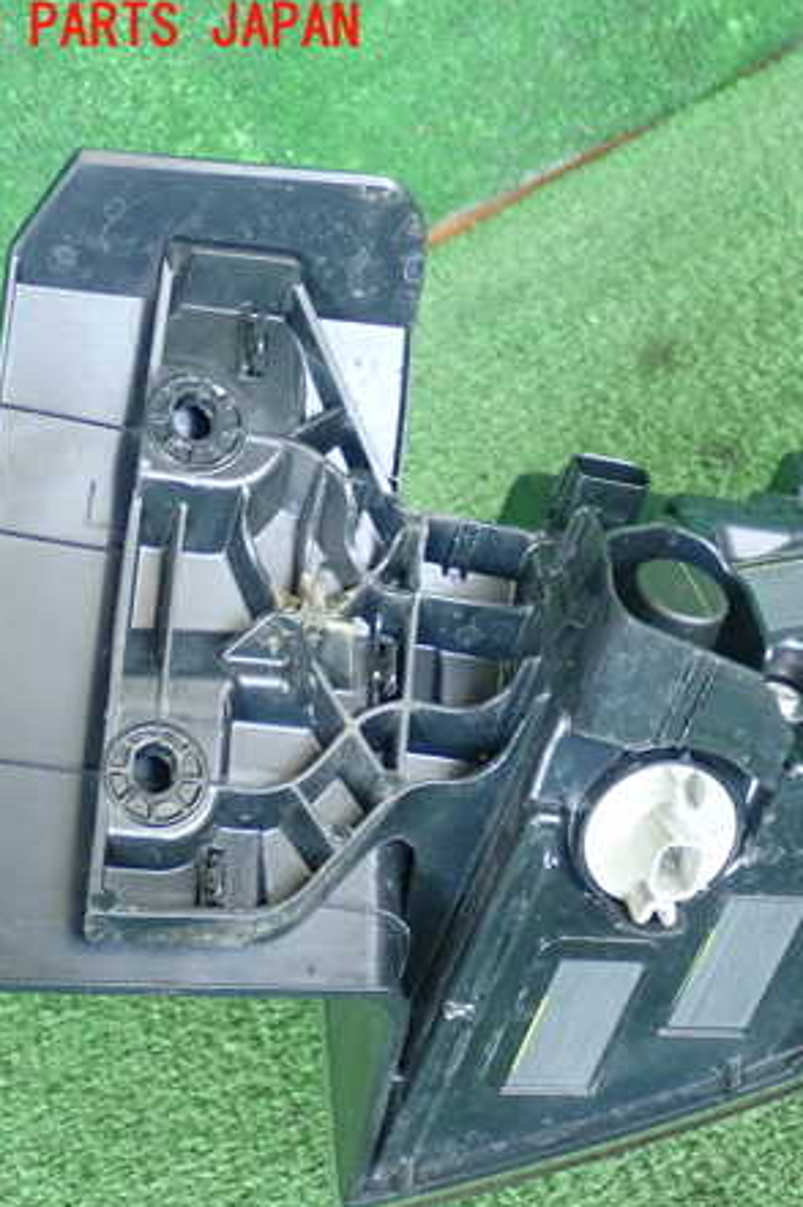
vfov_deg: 31.0
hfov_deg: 20.6
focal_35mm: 65
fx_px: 2178
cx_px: 683
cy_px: 609
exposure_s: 1/80
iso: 800
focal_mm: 8.41
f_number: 3.1
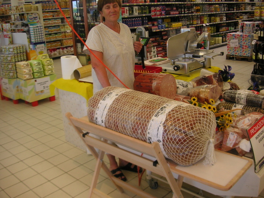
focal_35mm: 37
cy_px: 99
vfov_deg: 38.7
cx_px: 132
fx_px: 282
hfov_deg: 50.1
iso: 50
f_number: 2.8
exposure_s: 1/45
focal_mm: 6.1
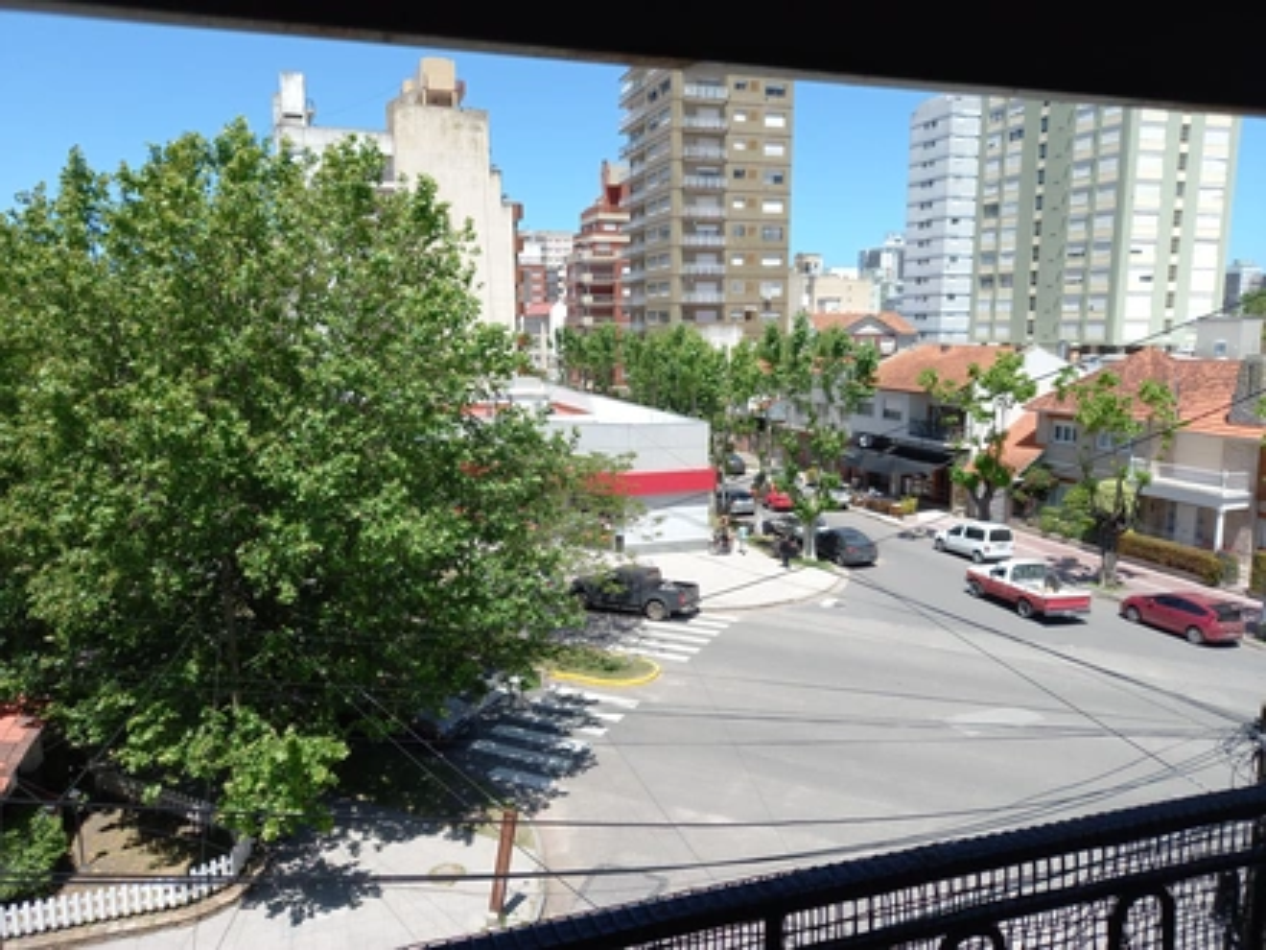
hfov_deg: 69.4
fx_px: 914
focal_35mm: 25
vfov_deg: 54.9
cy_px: 475
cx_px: 633
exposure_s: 1/535
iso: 25
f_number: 2
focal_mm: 4.6
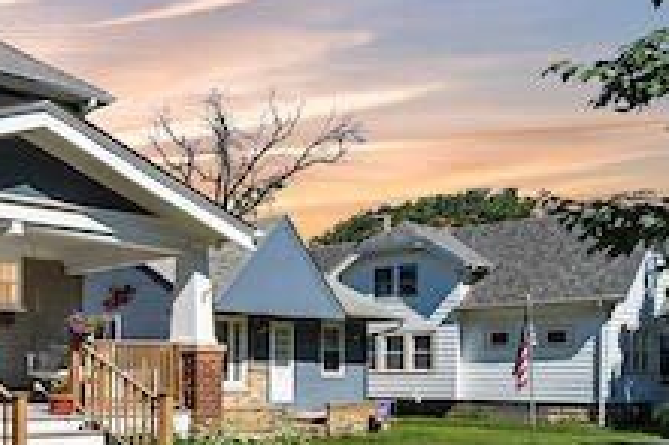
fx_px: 706
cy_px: 357
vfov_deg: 33.9
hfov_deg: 35.5
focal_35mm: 38
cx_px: -191
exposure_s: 1/160
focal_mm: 14
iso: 100
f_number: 9
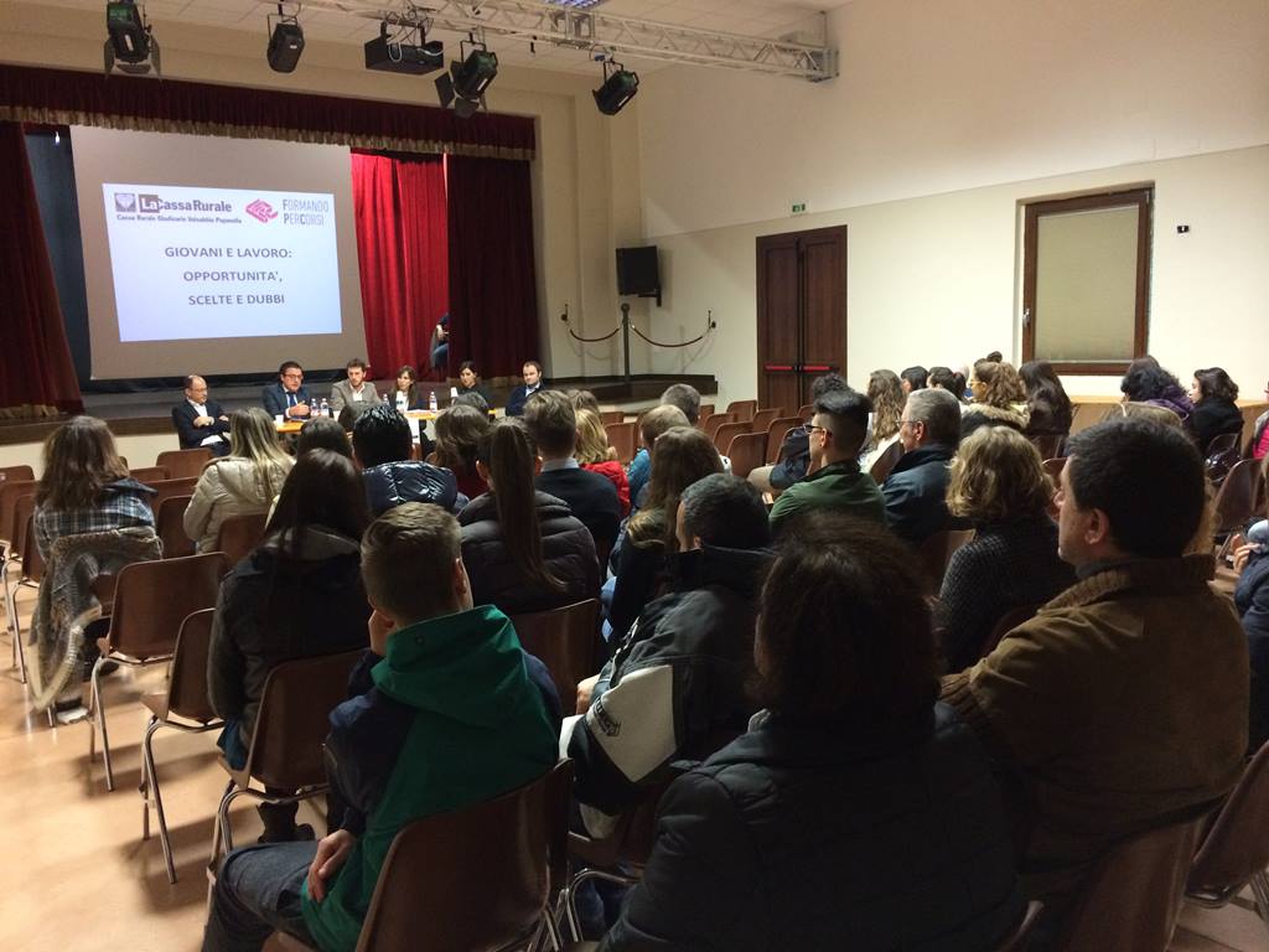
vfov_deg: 46.8
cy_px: 476
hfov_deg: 60.0
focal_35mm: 30
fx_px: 1100
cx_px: 634
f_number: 2.2
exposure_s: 1/17
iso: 320
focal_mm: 4.12
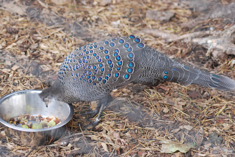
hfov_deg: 19.4
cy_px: 78
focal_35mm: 105
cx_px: 118
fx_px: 686
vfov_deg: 13.1
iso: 800
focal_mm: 70
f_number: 4
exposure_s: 1/100
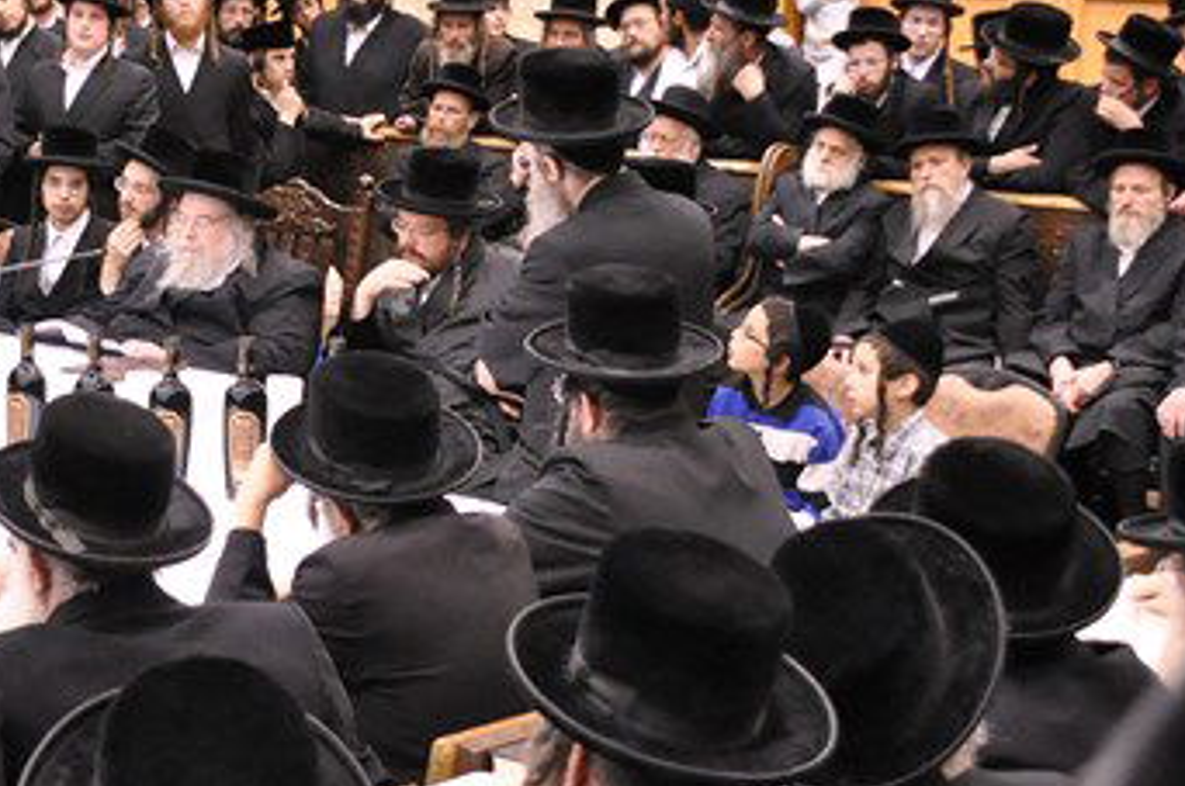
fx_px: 2827
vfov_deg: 15.8
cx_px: 191
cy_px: 410
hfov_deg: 23.2
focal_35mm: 86
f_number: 4.5
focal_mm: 28
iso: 3200
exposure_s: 1/100
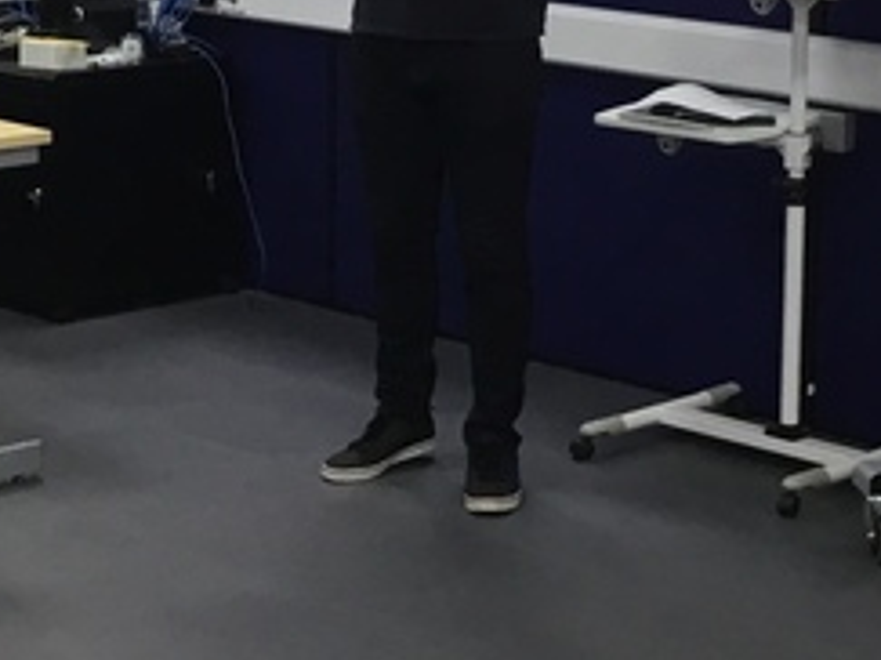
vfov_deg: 14.4
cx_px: 406
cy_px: 131
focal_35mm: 102
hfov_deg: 19.3
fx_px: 2595
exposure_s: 1/30
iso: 50
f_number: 2.4
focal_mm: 3.3
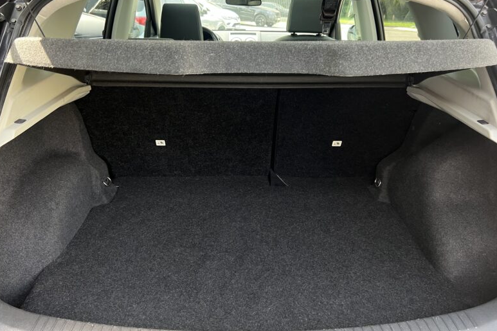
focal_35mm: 28
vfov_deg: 46.3
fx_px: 386
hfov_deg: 65.5
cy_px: 143
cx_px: 251
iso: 125
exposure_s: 1/86
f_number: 1.5
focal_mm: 5.7
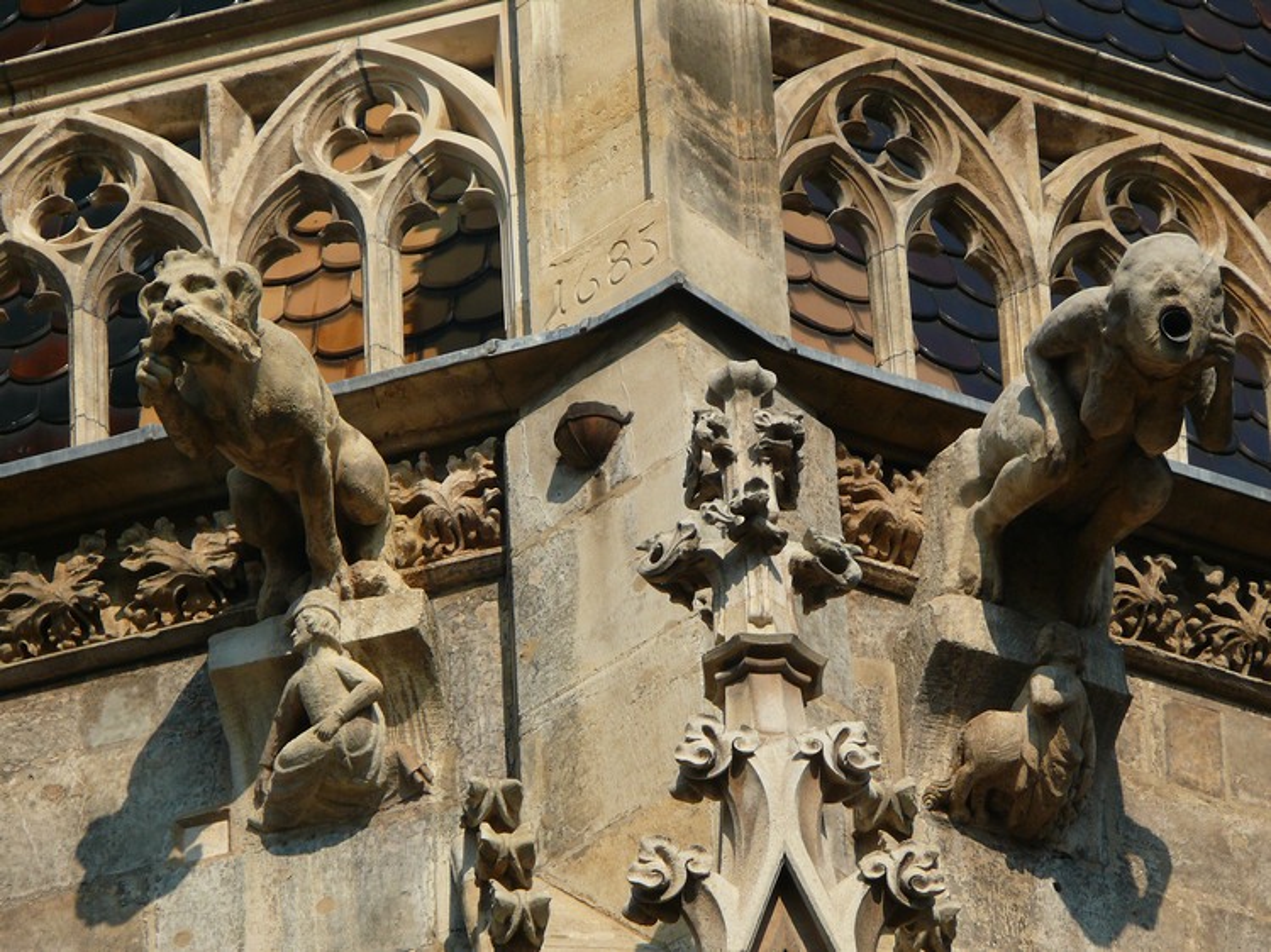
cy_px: 476
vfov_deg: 4.5
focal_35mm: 332
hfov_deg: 6.0
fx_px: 12186
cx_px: 636
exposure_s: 1/200
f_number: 5.6
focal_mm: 70.2
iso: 100
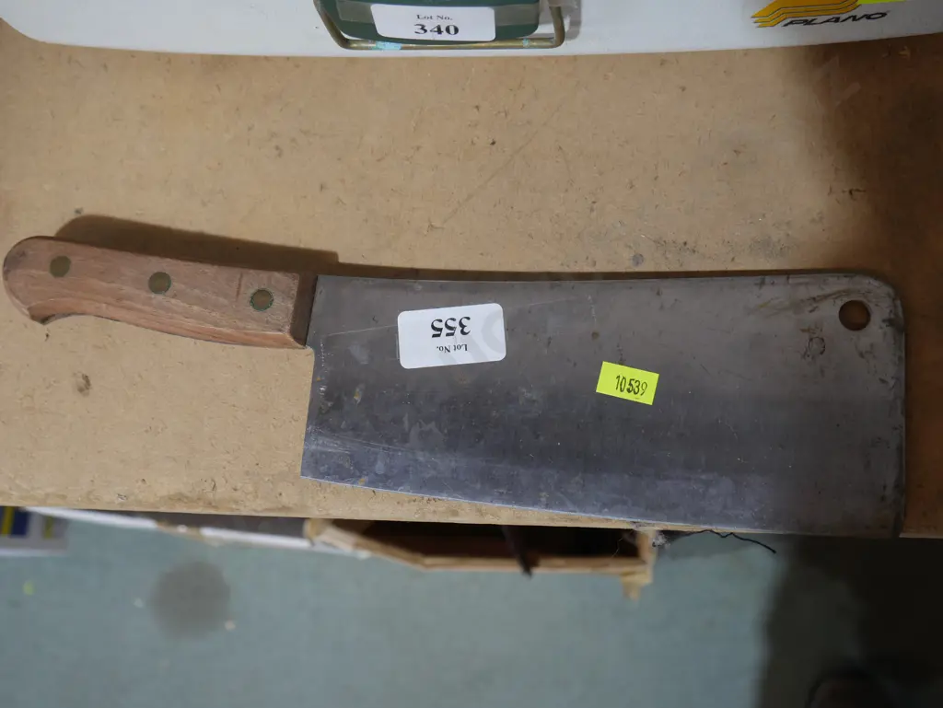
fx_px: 1090
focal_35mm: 40
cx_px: 472
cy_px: 354
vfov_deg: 36.0
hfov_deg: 46.8
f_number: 4.4
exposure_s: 1/60
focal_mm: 20
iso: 400
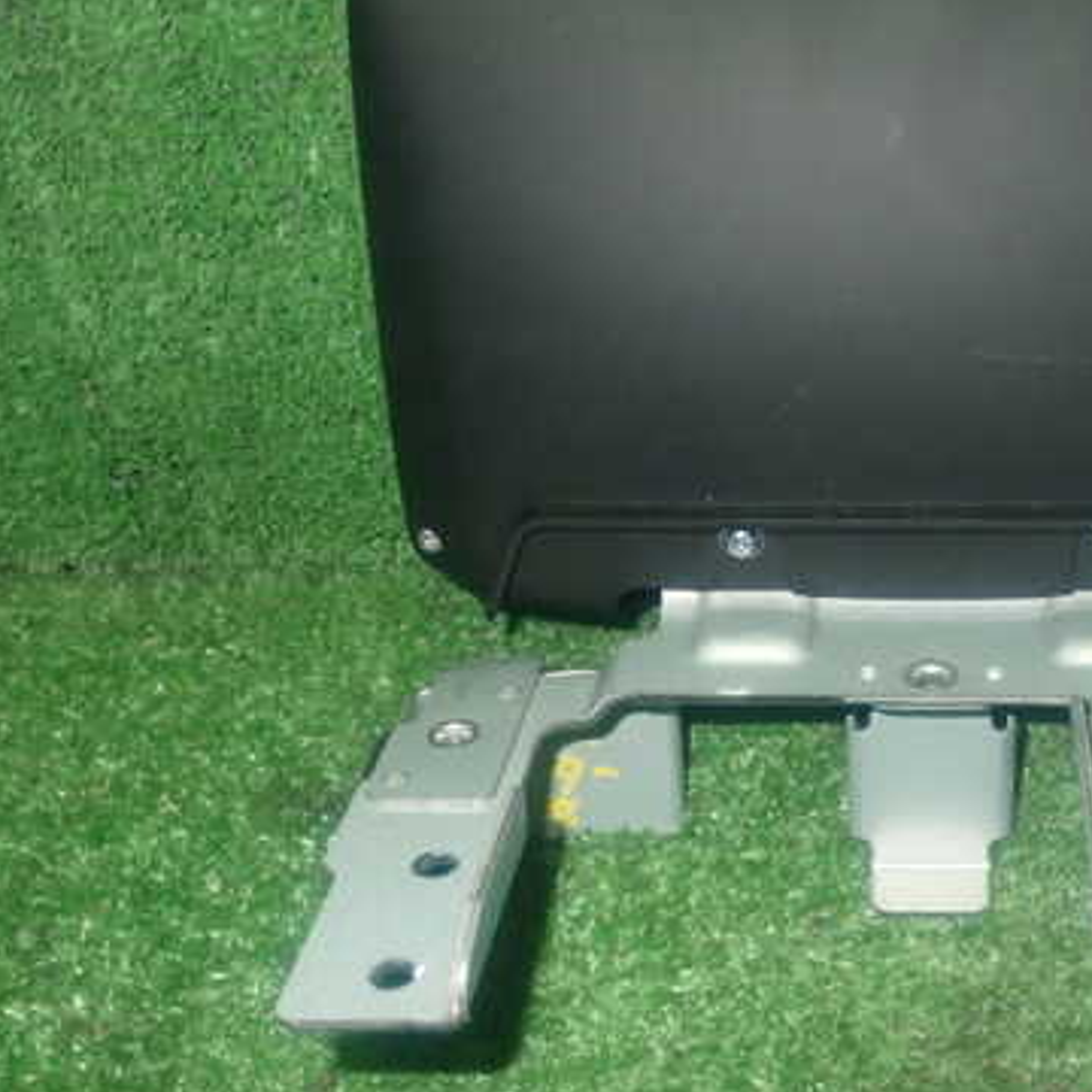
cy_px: 479
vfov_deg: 32.2
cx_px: 874
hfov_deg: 31.4
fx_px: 1892
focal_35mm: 53
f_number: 7.1
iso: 800
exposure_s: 1/40
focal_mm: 6.37
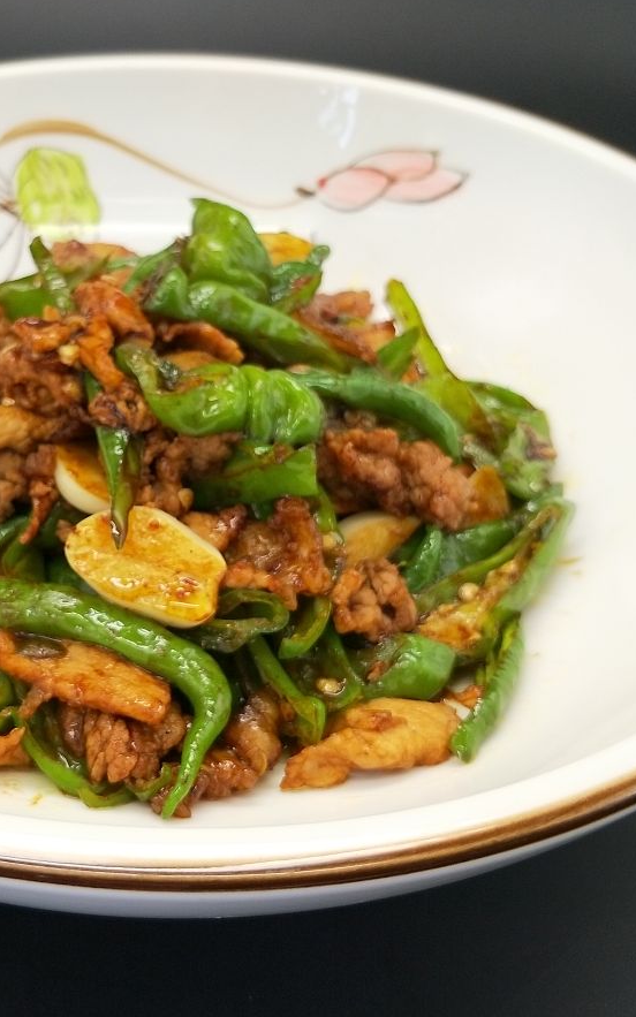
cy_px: 503
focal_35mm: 36
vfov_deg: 54.0
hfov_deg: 34.4
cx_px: 135
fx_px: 998
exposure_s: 1/161
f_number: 1.7
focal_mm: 4.27
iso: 100
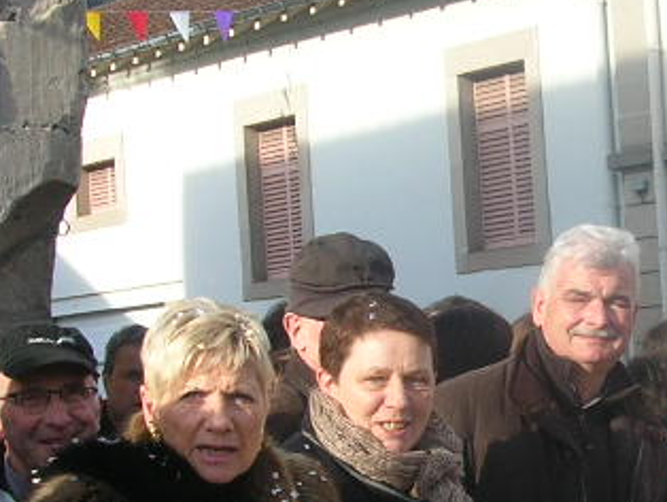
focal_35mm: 114
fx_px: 2198
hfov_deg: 16.8
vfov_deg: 13.0
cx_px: 692
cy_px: 381
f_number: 2.8
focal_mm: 5.8
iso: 50
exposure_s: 1/465
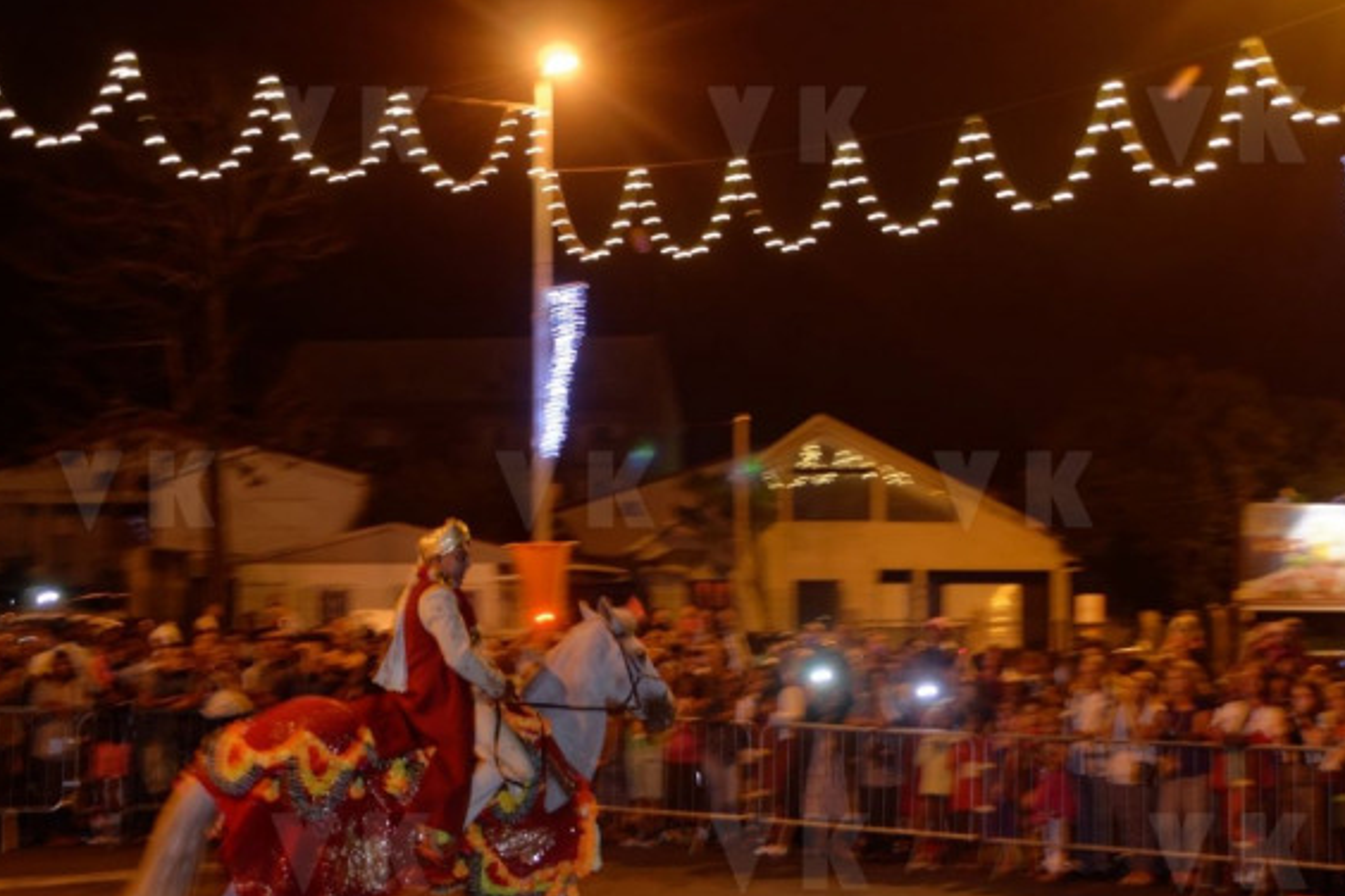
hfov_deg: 38.8
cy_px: 562
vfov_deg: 26.4
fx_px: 1905
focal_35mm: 51
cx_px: 787
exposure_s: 1/13
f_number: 2.8
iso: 400
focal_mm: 24
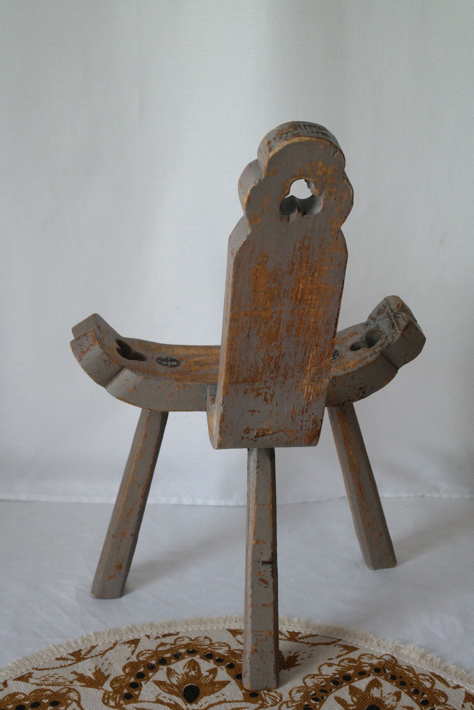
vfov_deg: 34.5
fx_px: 1145
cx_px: 237
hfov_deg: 23.4
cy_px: 355
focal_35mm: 58
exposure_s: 1/60
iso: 800
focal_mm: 38
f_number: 5
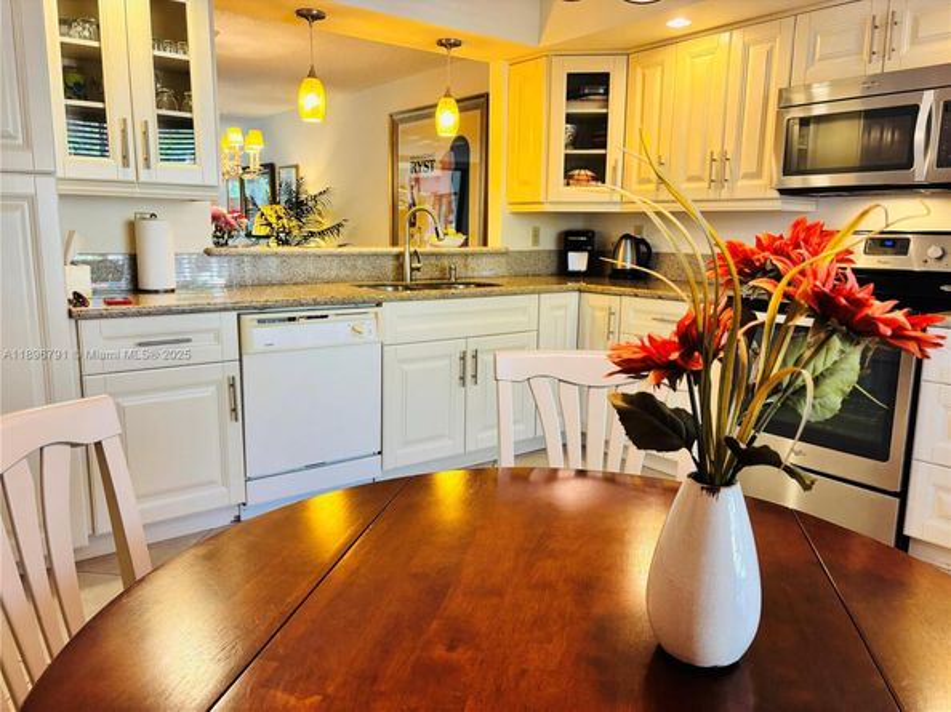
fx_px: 714
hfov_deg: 67.3
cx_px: 476
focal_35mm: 26
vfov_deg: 53.0
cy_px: 356
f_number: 1.6
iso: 125
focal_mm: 5.96
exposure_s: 1/60
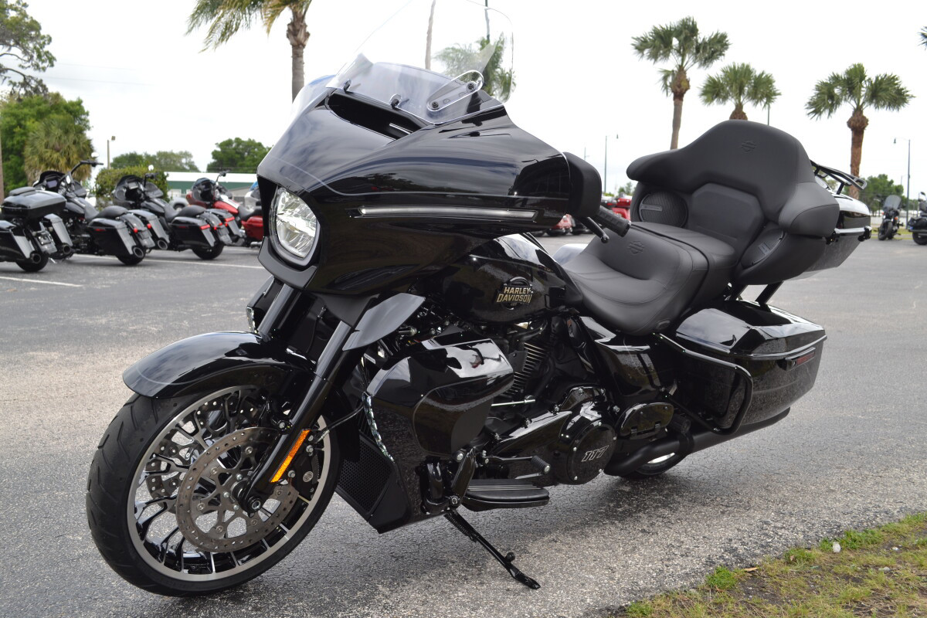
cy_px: 309
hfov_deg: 53.1
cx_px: 464
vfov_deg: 36.9
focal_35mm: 36
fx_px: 927
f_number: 7.1
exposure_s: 1/200
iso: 100
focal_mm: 24
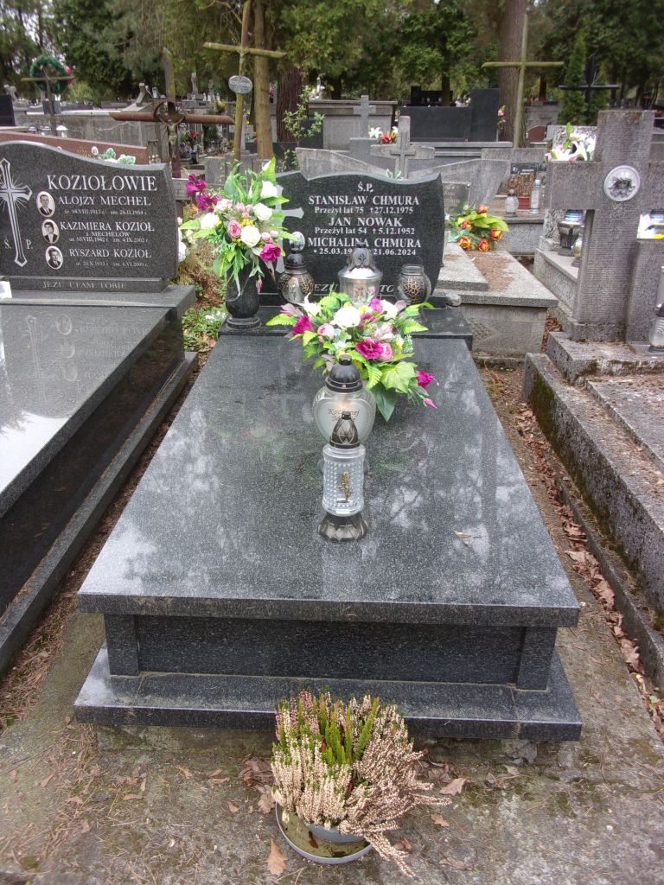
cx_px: 332
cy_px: 442
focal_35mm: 28
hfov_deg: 49.7
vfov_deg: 63.4
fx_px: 716
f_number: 3.9
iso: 80
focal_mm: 5.1
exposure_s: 1/42
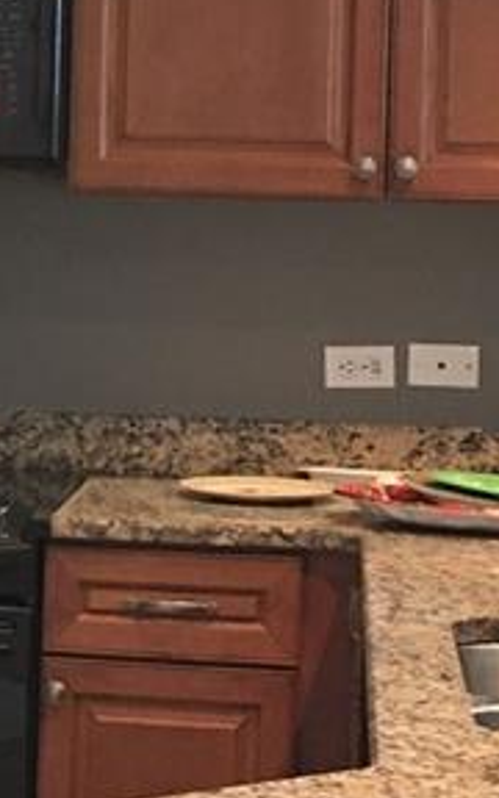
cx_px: -67
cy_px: 205
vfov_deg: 16.2
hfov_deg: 10.1
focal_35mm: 128
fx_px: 2785
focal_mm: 4.15
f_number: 2.2
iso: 80
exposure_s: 1/10
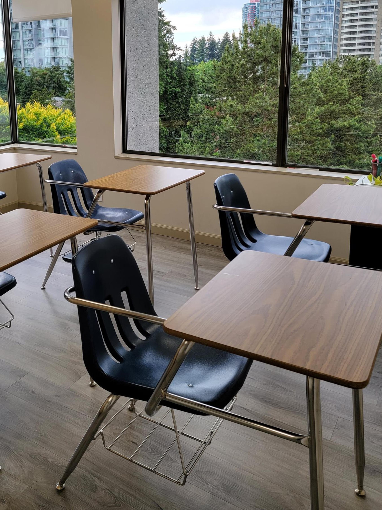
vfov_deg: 52.5
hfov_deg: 41.0
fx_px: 500
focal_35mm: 34
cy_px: 154
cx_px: 115
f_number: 1.8
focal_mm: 6.7
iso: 32
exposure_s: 1/119
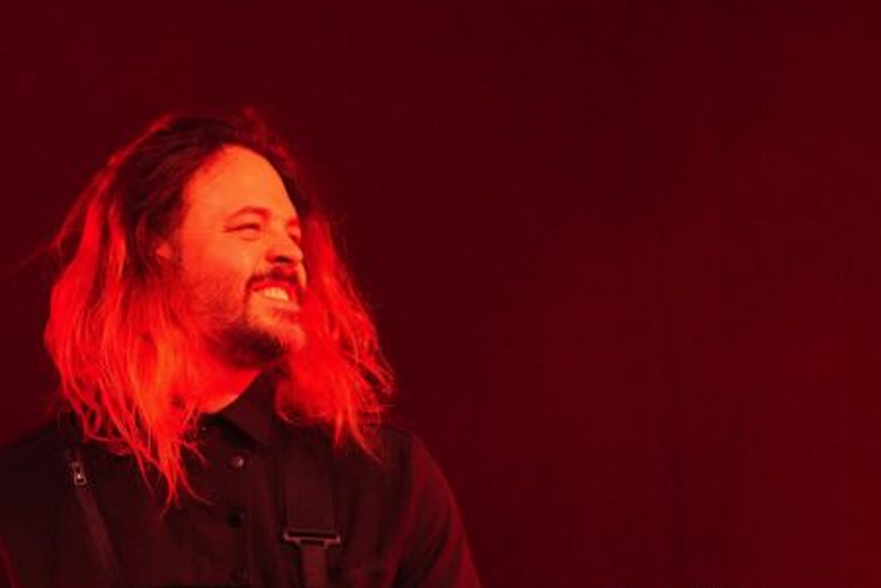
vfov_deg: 7.5
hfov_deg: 11.2
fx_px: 4504
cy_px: 412
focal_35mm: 184
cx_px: 254
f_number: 5
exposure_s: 1/50
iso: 6400
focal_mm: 72
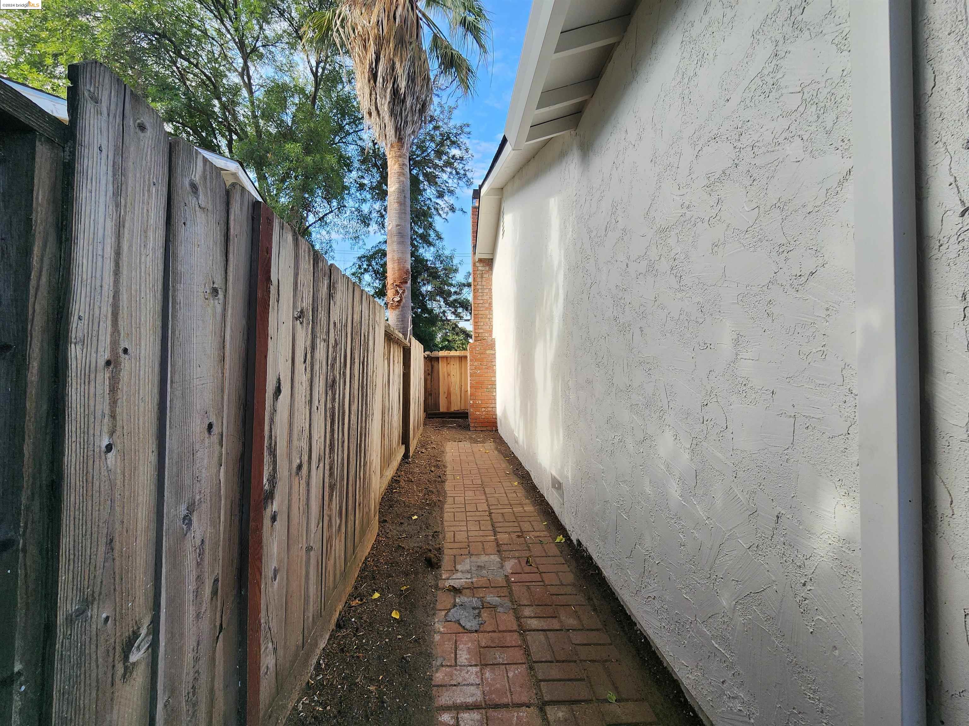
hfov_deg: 106.2
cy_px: 363
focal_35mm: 13
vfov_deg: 89.9
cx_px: 484
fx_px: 364
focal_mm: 2.2
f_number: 2.2
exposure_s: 1/363
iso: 50
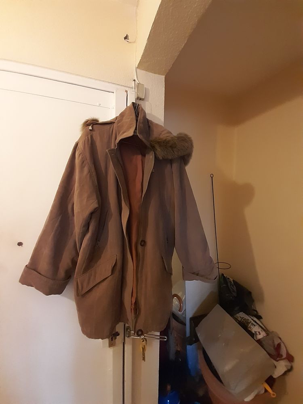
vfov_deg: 106.2
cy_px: 202
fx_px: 152
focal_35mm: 13
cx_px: 152
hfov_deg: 89.9
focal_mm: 1.13
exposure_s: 1/25
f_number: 2.2
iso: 400
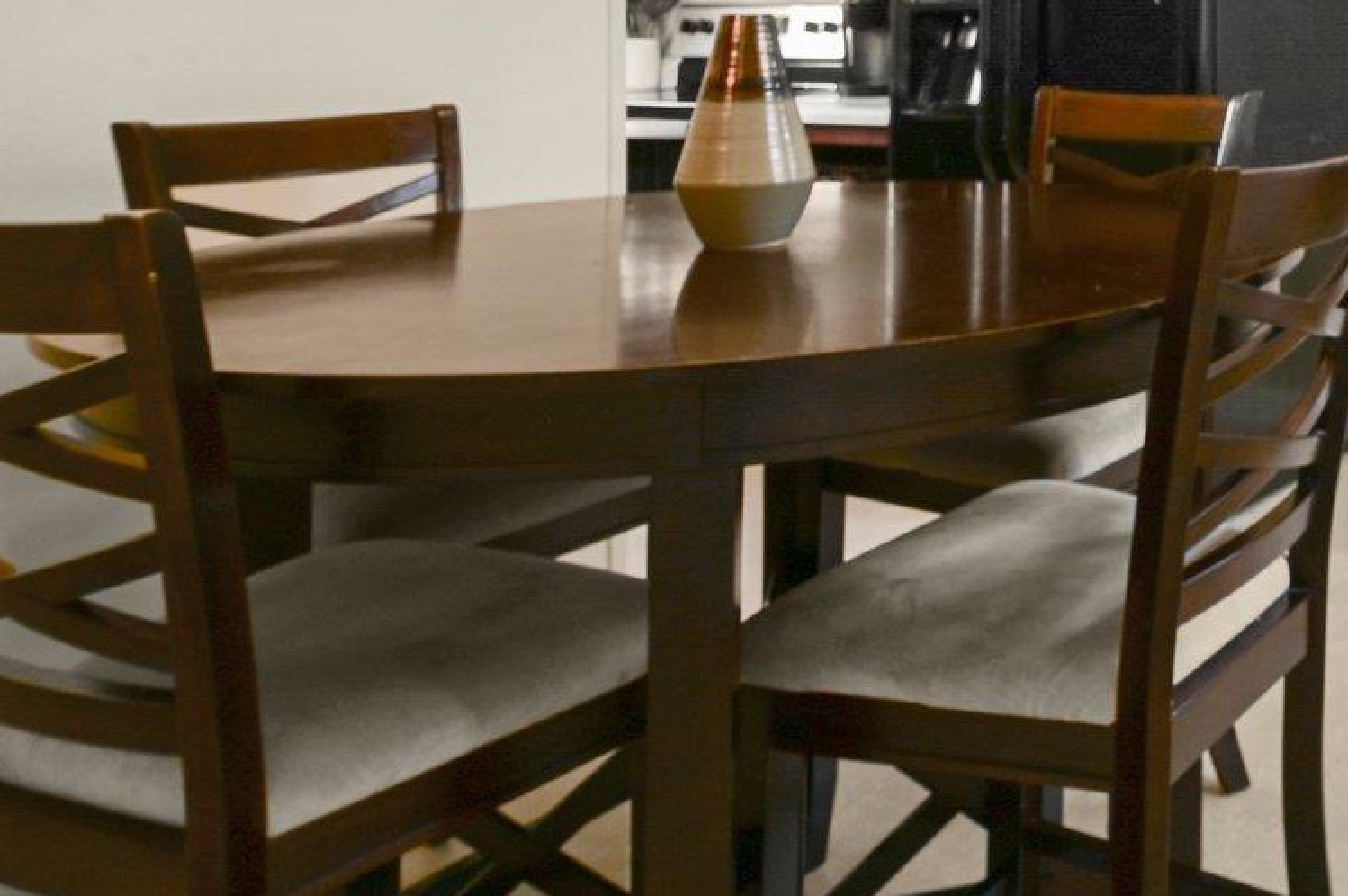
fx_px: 1534
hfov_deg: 39.9
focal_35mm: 41
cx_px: 1434
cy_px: 22
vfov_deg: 30.5
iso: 200
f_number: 10
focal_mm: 15
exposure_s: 1/3
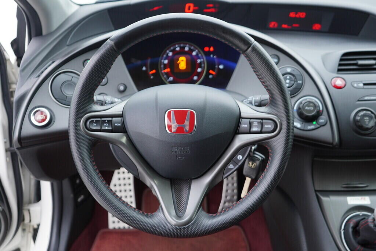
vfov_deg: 36.9
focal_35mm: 36
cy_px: 126
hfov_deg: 53.1
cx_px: 188
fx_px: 376
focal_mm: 24
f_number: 2.8
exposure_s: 1/40
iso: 200
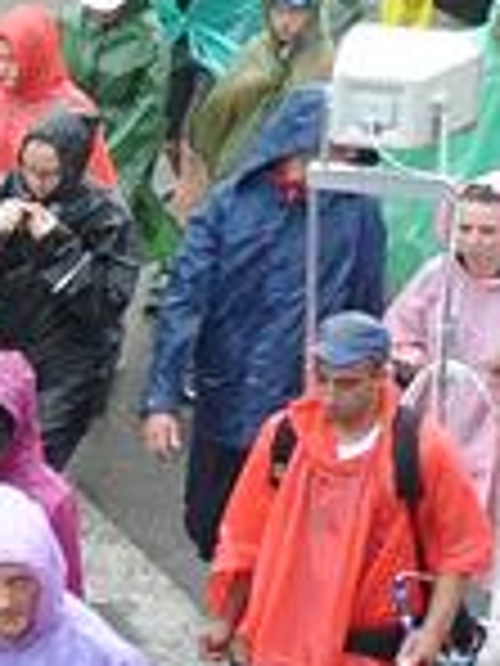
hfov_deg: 5.5
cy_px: 1024
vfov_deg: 7.6
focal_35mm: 256
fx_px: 4925
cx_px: -923
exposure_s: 1/125
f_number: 5.6
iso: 800
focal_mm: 31
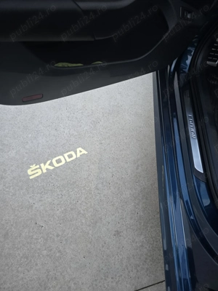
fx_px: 193
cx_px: 109
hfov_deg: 58.9
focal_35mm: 23
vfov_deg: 73.9
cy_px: 146
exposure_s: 1/64.9
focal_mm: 6.3
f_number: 1.7
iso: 320
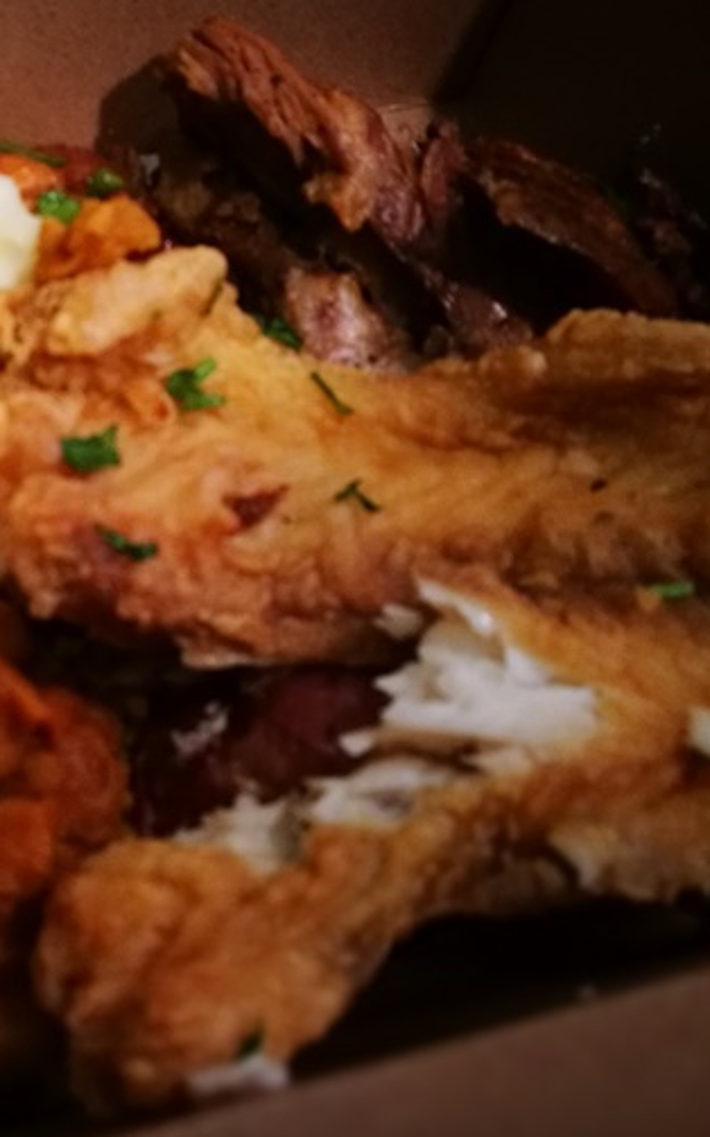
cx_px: -25
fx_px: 1270
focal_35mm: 41
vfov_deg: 48.2
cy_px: 533
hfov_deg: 28.9
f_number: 4
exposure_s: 1/24
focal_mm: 4.5
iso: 500
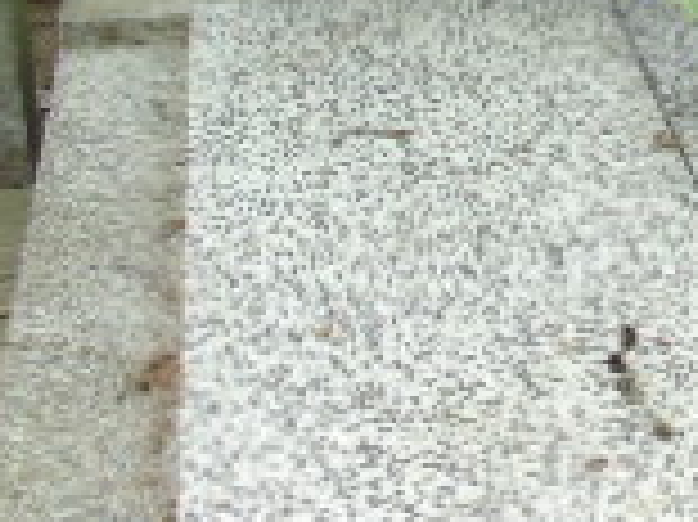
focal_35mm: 120
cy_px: 122
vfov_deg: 12.3
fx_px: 2418
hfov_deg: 15.2
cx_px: 1036
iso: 80
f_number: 3.6
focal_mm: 5.2
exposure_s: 1/125
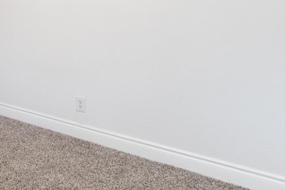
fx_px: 359
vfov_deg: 28.0
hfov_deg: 32.8
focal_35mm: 45
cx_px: -82
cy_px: 3
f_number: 8
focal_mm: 11
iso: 100
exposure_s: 1.6
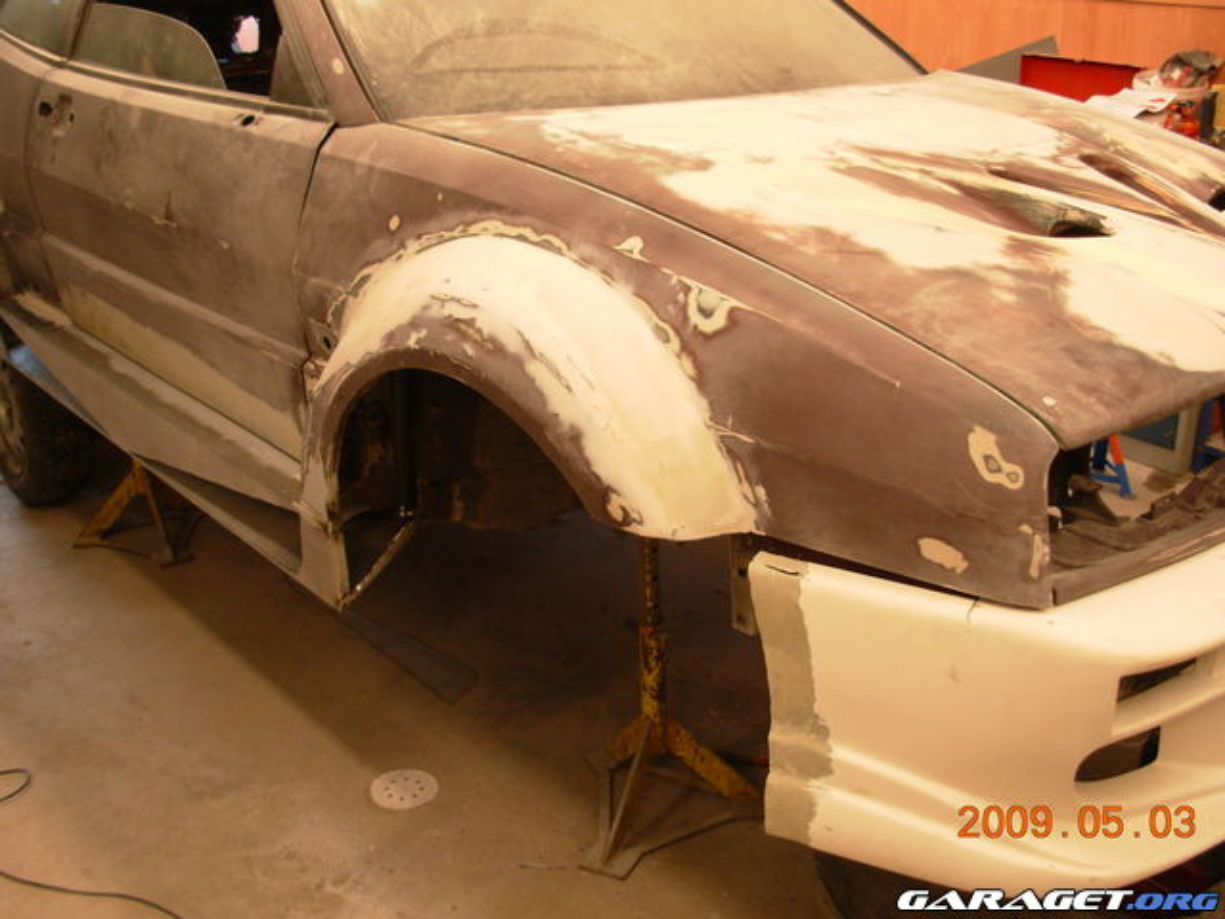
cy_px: 460
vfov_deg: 37.7
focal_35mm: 38
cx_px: 612
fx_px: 1345
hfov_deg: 49.0
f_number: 2.9
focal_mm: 6.3
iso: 92
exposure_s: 1/32
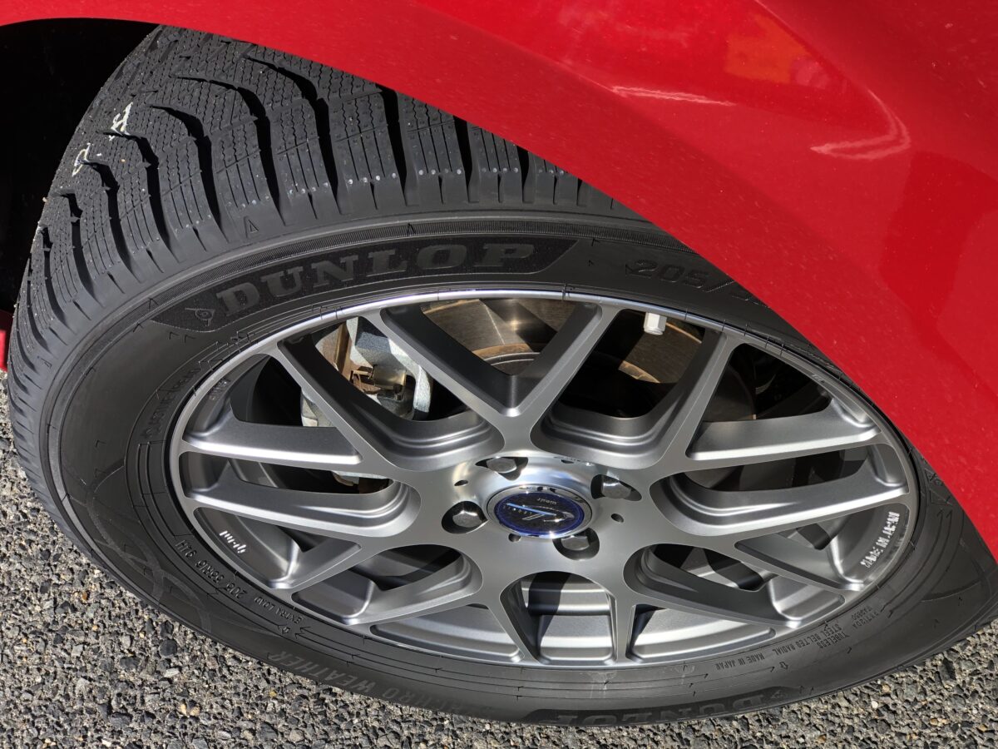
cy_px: 374
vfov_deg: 25.7
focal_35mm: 57
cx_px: 499
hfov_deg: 33.8
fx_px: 1643
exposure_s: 1/206
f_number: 2.8
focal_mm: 6.6
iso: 20
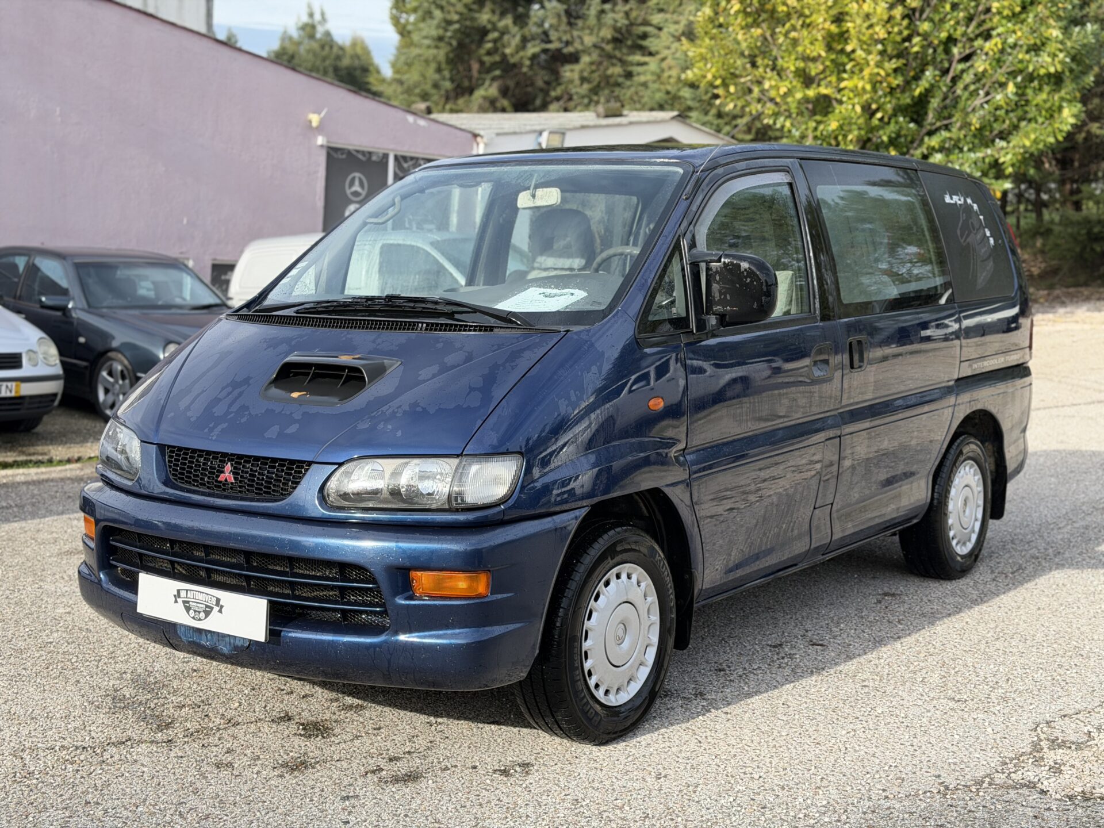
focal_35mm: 48
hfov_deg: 39.7
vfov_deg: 30.3
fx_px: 1531
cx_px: 552
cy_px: 414
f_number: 1.78
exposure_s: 1/1678
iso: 80
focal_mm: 6.76
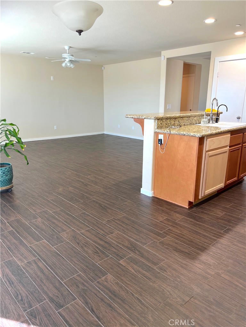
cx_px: 123
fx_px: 246
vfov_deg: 67.3
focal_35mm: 26
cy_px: 164
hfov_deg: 53.1
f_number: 1.5
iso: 100
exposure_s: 1/120
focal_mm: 5.7
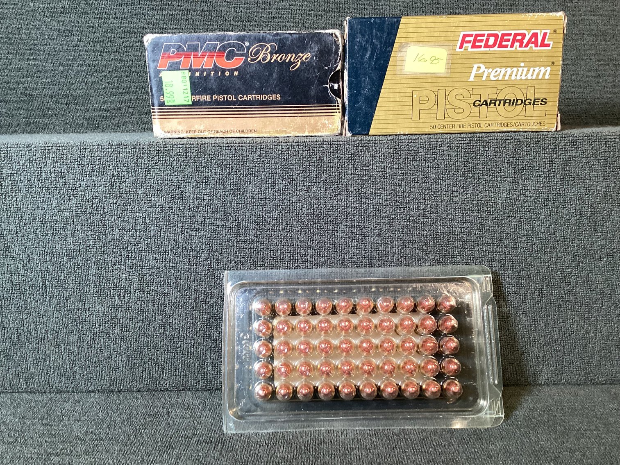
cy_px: 232
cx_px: 310
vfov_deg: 45.4
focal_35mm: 31
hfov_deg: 58.3
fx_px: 555
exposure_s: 1/50
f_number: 2.4
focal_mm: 3.3
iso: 200
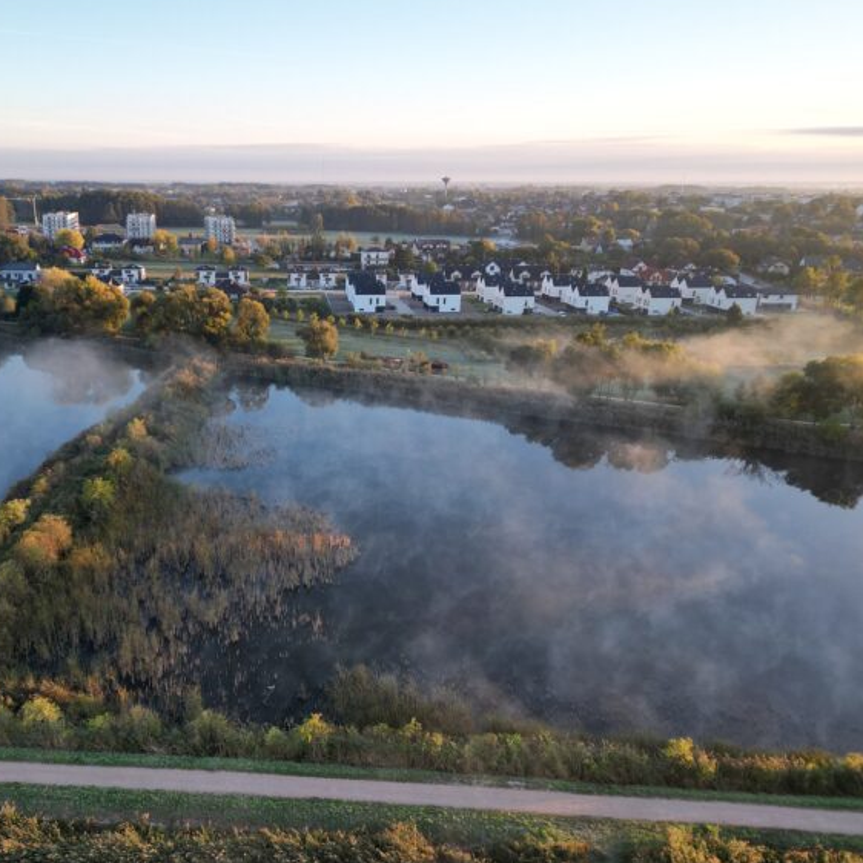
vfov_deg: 55.6
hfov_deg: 54.7
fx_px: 818
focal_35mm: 29
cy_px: 425
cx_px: 299
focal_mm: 6.72
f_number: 1.7
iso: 100
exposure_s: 1/350
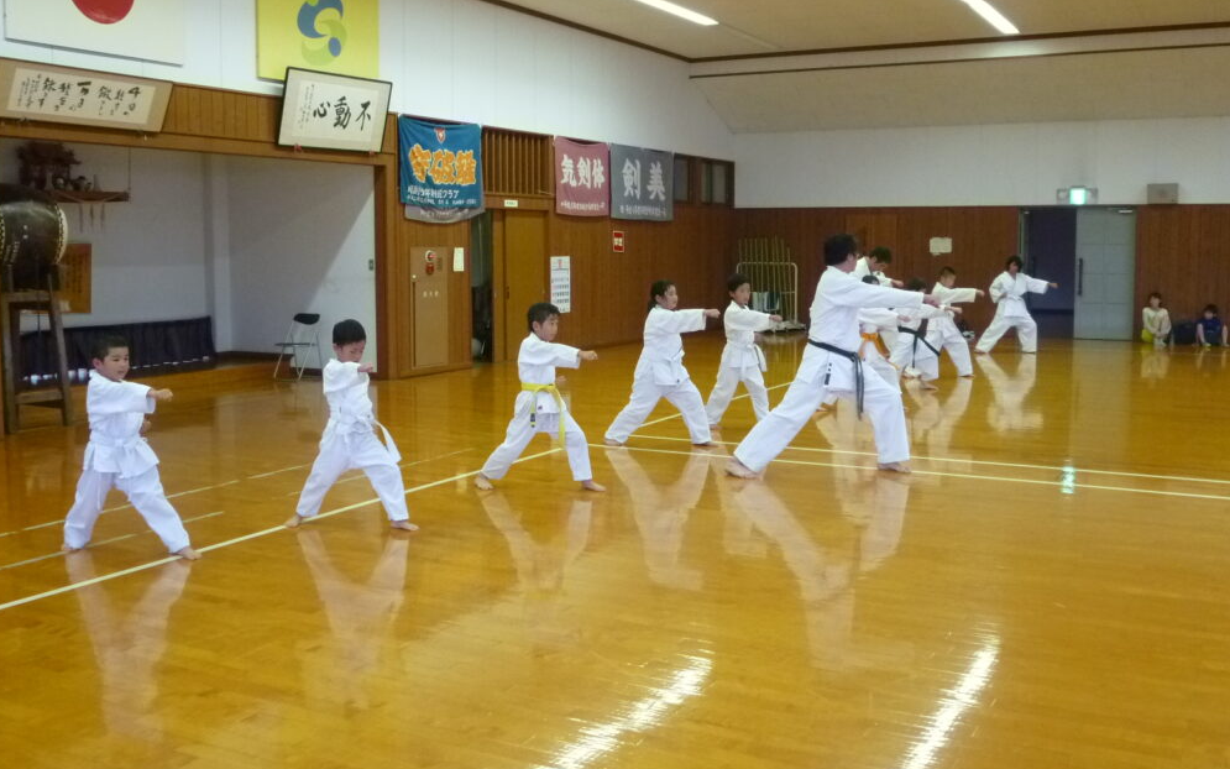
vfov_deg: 35.3
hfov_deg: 54.0
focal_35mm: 36
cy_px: 352
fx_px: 1207
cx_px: 618
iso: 400
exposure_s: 1/25
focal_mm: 5.9
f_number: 3.2
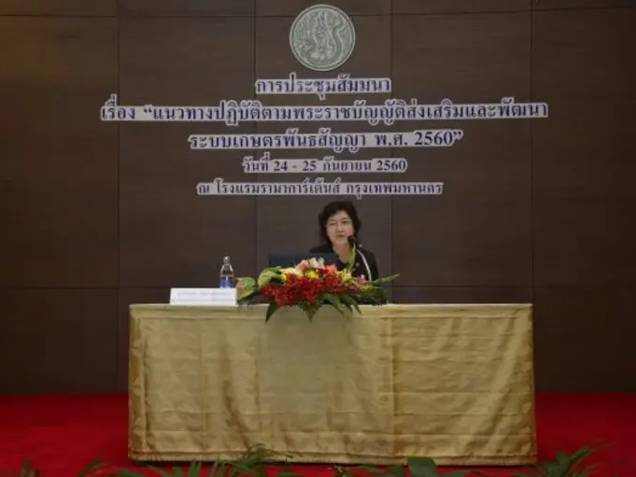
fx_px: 1011
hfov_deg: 34.9
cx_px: 298
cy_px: 241
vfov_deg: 26.6
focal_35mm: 55
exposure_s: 1/160
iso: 1600
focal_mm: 50
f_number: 6.3
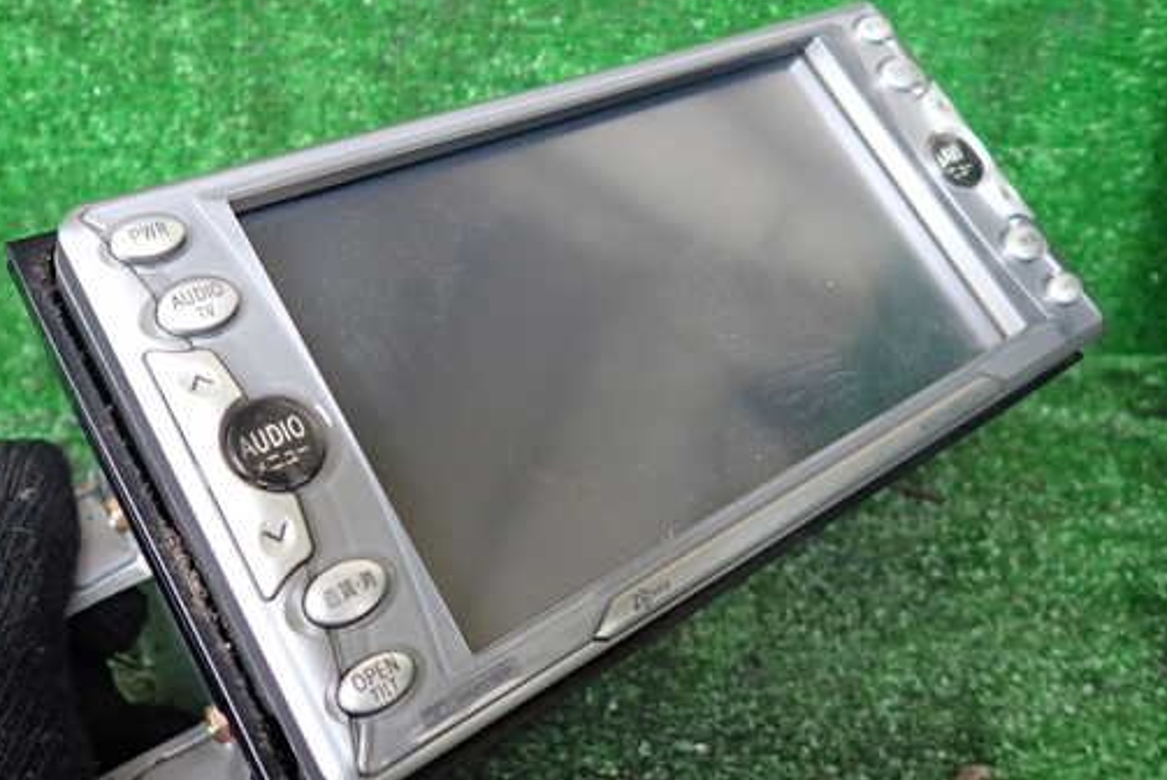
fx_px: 1005
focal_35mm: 31
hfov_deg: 60.1
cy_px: 374
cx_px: 517
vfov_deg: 42.4
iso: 250
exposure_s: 1/30
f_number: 2
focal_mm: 4.5
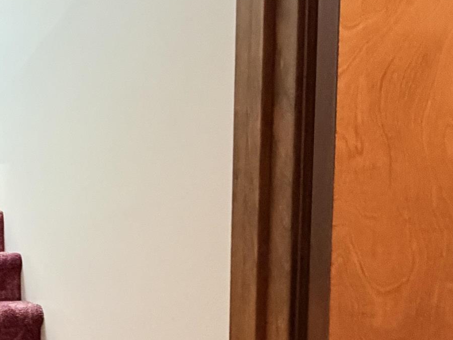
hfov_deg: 29.6
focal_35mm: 48
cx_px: -171
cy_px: 333
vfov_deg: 28.6
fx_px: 628
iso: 640
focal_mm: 2.22
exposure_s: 1/60
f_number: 2.2
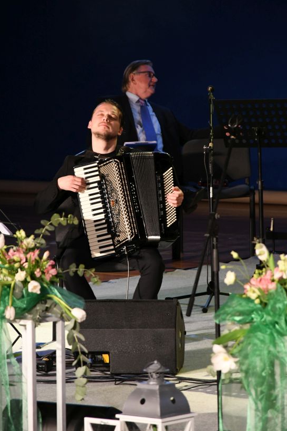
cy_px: 216
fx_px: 2944
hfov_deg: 5.6
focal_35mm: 246
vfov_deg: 8.4
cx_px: 131
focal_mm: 140
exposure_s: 1/100
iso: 2500
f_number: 5.6
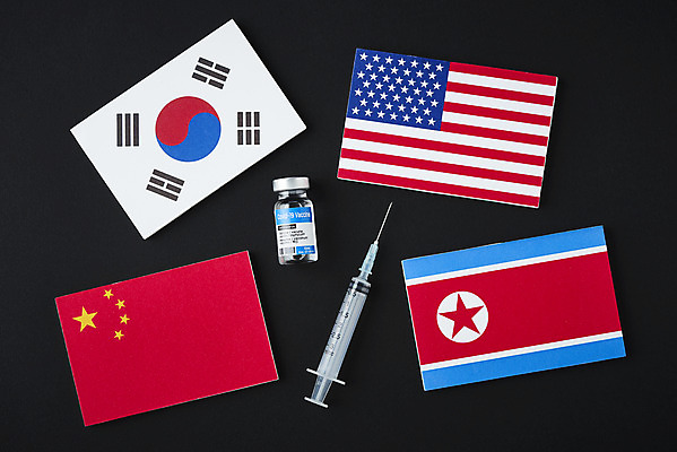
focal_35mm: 105
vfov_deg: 13.1
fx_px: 1975
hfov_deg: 19.4
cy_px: 226
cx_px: 338
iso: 100
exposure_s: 1/125
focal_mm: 105
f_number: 14
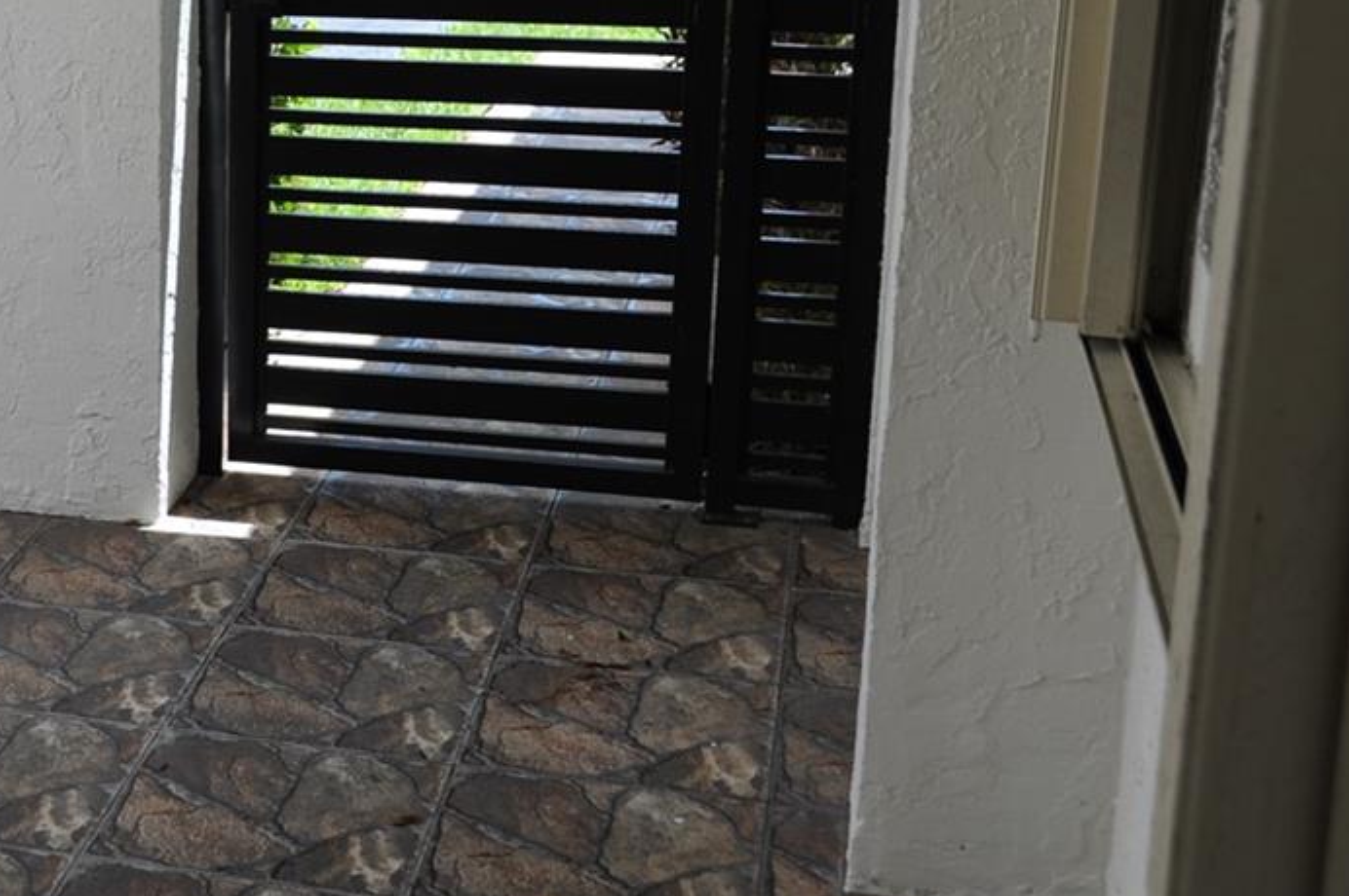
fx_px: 2770
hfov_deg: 25.7
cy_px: 207
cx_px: -58
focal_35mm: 74
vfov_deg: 18.3
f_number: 7.1
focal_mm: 32
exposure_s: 1/200
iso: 250
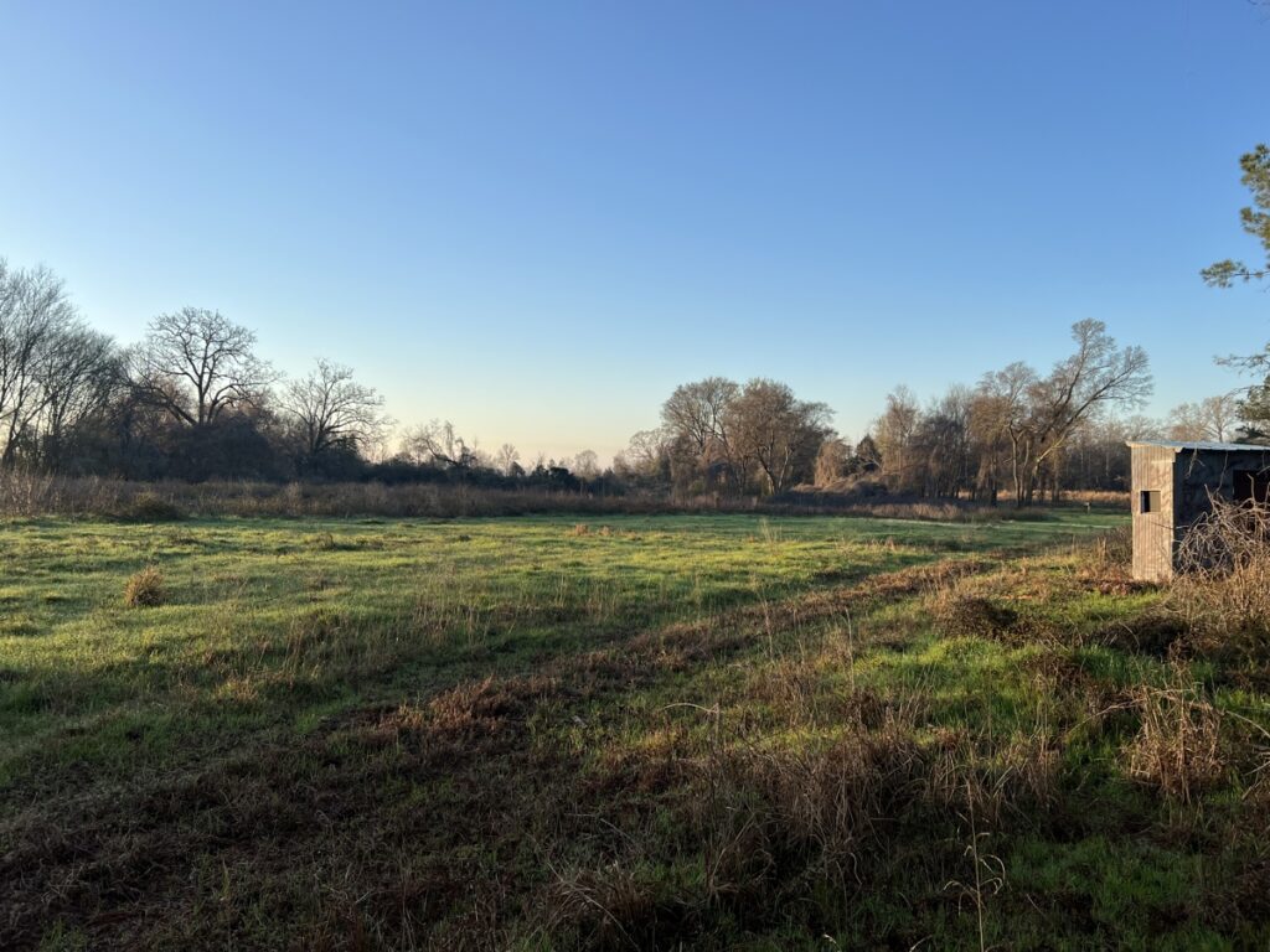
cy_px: 476
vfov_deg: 53.1
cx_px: 635
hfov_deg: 67.3
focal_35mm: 26
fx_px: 954
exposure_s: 1/1621
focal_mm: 5.7
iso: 50
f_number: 1.5
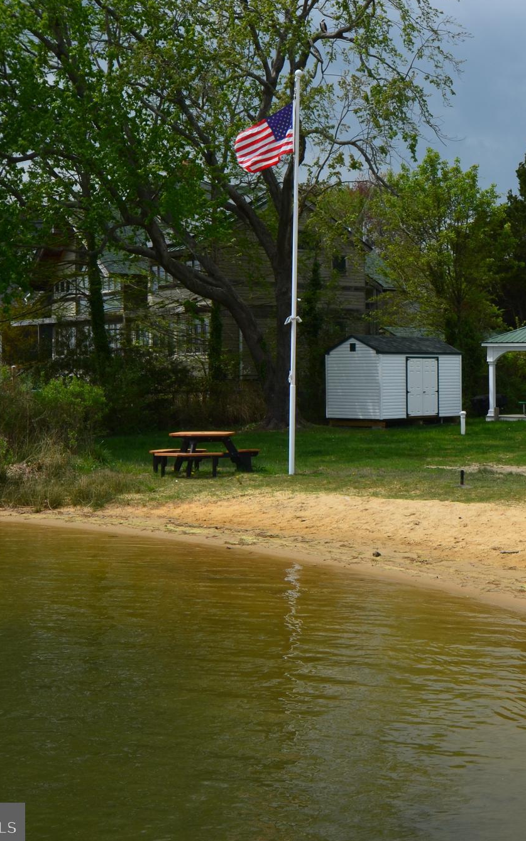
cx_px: 530
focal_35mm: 56
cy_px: 422
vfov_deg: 36.3
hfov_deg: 22.2
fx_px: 1284
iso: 200
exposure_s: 1/400
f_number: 11
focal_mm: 24
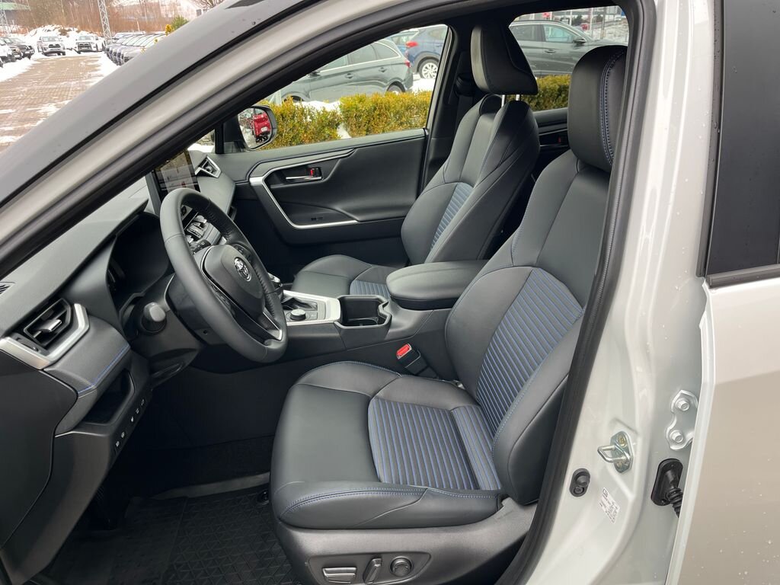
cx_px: 390
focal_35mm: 26
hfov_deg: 67.3
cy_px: 292
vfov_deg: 53.1
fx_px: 586
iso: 50
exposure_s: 1/121
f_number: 1.6
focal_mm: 5.1
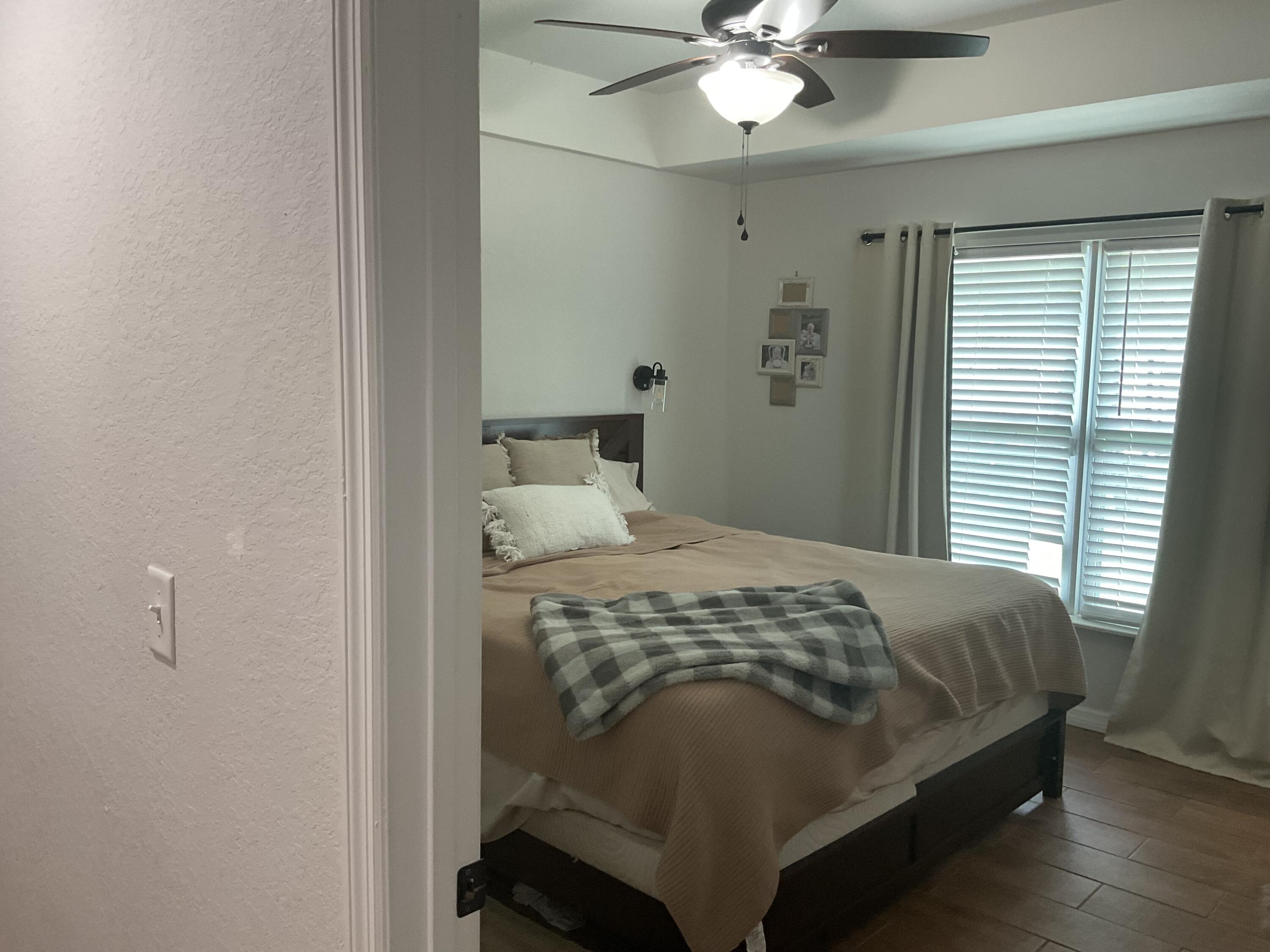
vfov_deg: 48.2
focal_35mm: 29
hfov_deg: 61.7
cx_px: 635
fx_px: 1064
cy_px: 476
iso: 80
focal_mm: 3
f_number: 1.8
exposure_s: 1/60
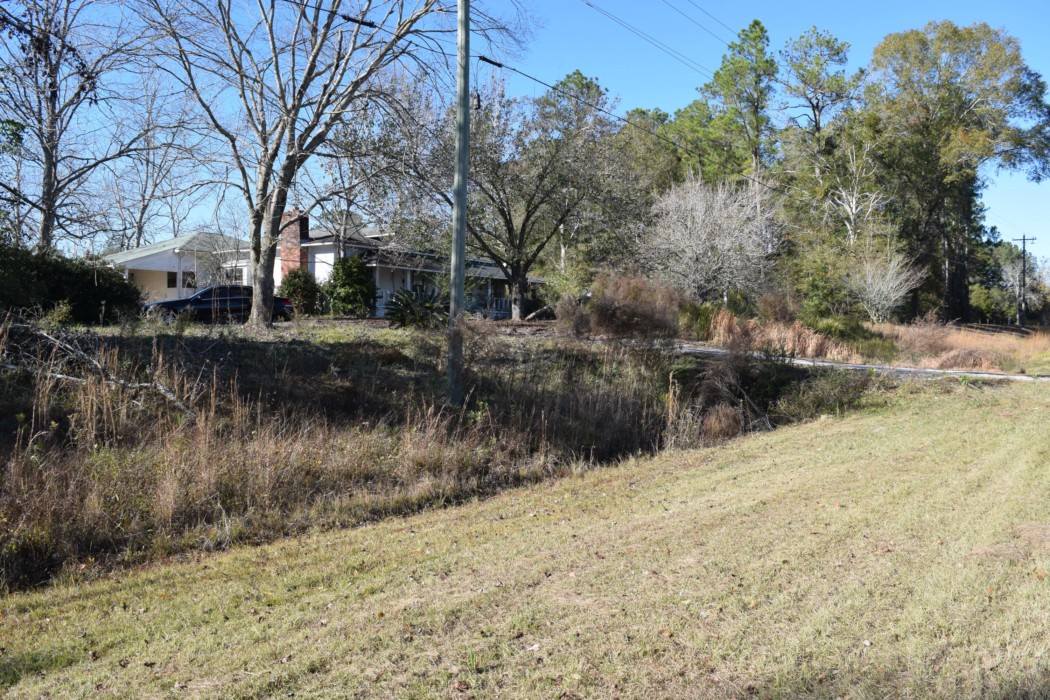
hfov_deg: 67.4
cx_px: 525
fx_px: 787
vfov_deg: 47.9
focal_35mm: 27
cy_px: 350
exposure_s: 1/250
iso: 200
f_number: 8
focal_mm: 18
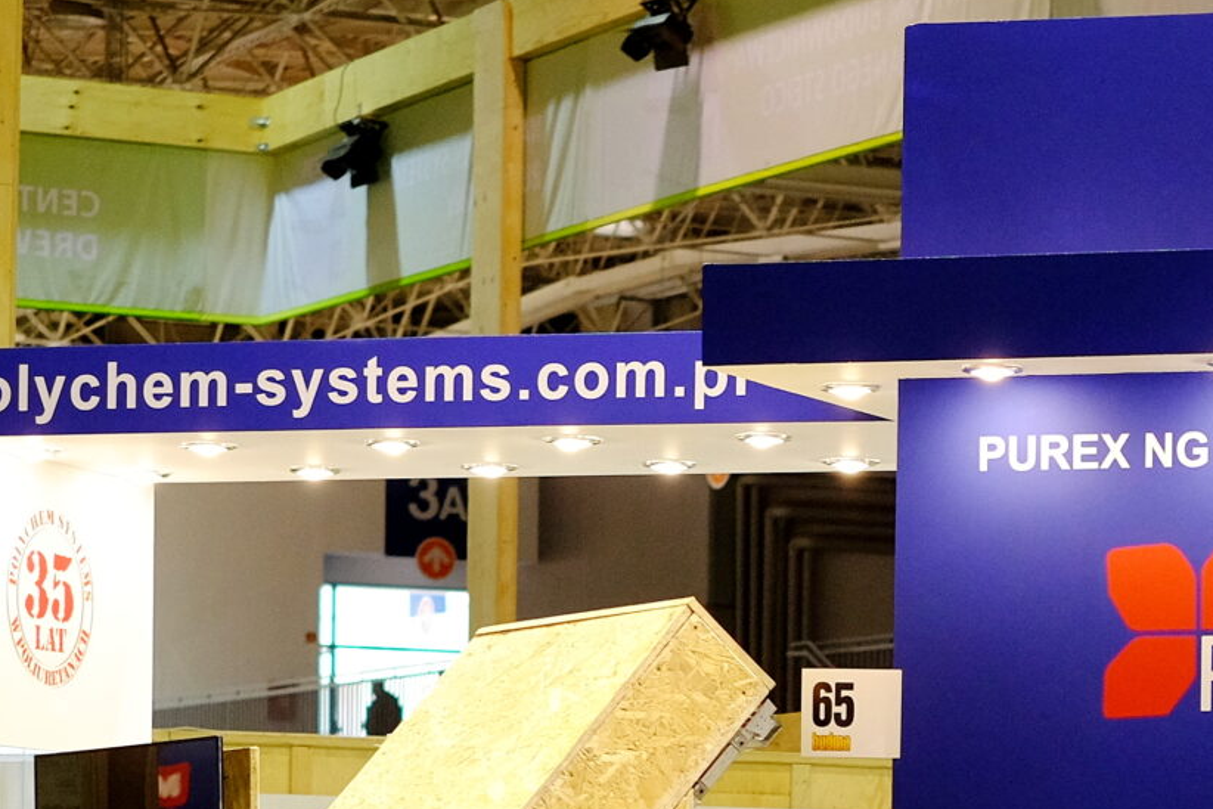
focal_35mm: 165
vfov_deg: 8.2
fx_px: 5559
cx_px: 1130
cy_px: 1074
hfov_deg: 12.3
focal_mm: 35
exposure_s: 1/300
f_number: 2.2
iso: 1250
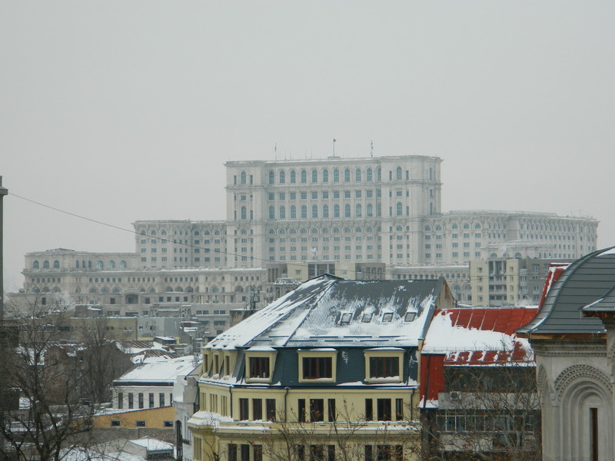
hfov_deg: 11.2
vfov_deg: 8.4
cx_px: 308
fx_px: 3145
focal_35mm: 177
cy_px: 230
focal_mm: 31.8
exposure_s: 1/500
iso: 80
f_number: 5.1
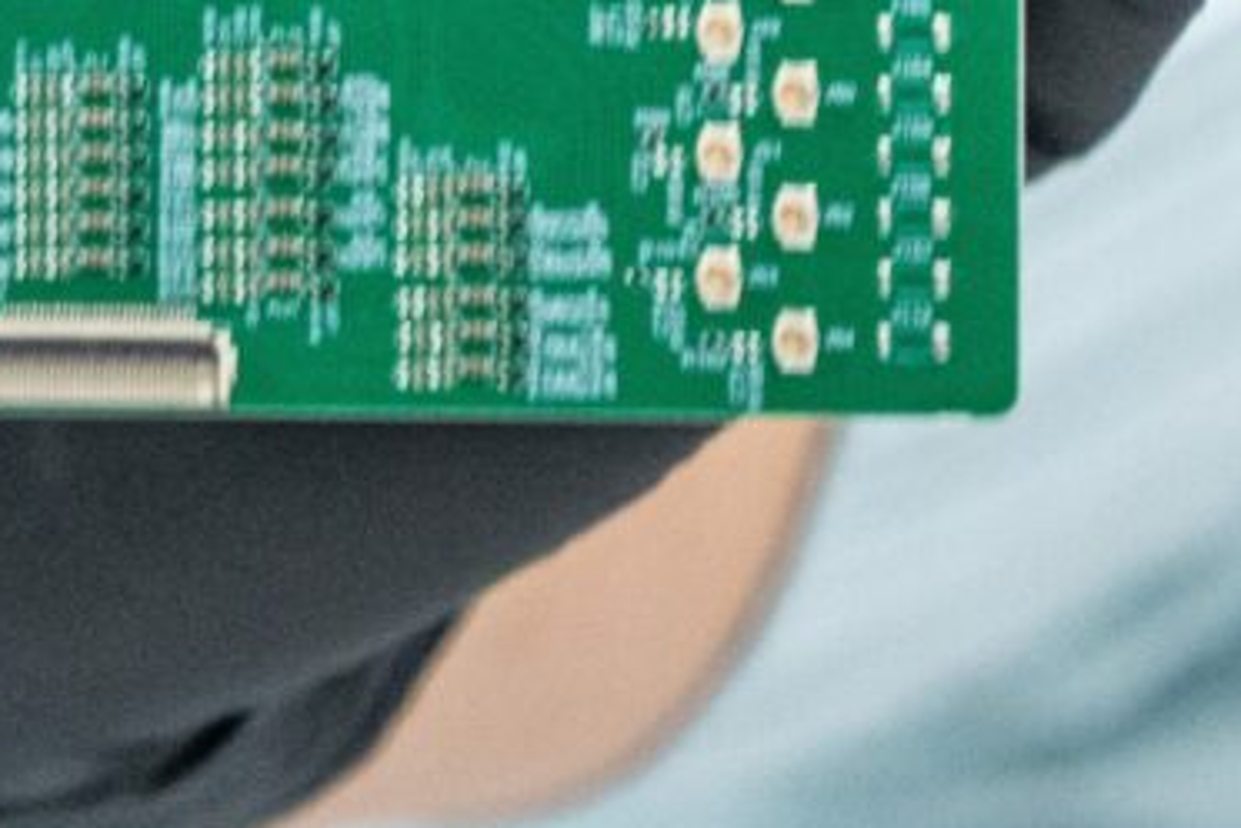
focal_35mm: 1377
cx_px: -624
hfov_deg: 1.5
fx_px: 47465
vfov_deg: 1.0
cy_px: -1210
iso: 1600
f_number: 2.8
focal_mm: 200
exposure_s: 1/200
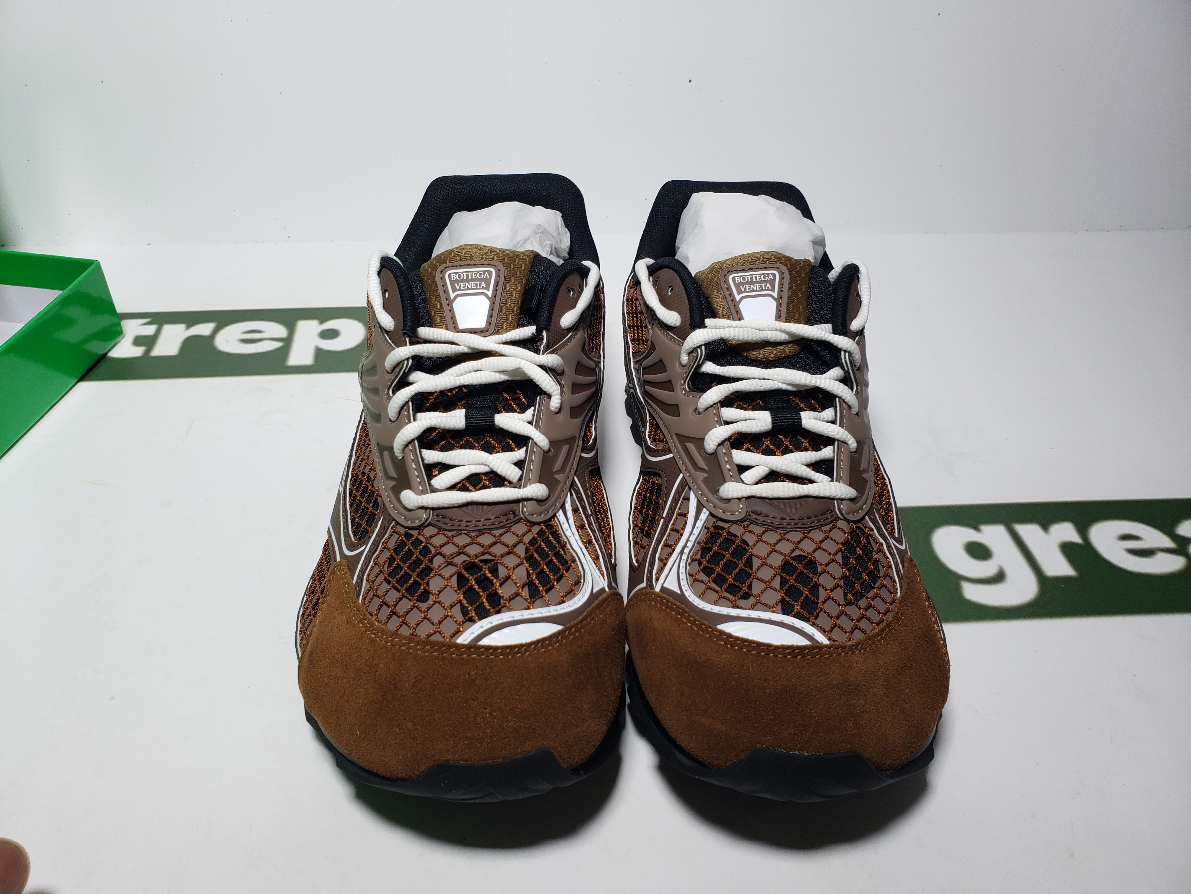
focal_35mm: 26
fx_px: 895
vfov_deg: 53.1
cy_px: 447
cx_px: 596
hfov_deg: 67.3
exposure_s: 1/210
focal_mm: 4.3
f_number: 2.4
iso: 50
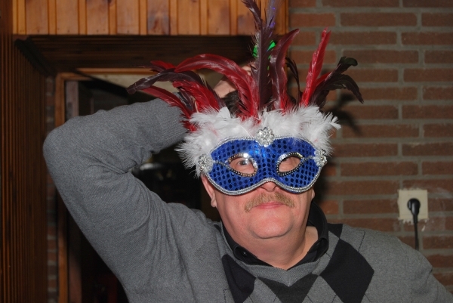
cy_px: 152
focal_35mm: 82
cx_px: 226
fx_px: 1039
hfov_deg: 24.6
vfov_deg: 16.6
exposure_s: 1/60
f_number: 5.6
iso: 200
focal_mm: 55
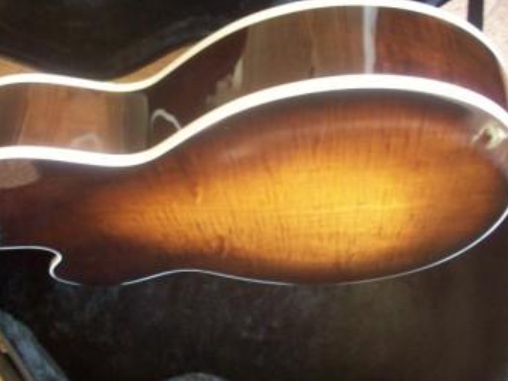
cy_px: 213
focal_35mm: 49
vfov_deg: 29.7
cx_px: 203
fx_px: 720
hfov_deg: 38.7
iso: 200
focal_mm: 6.2
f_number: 2.8
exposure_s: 1/8
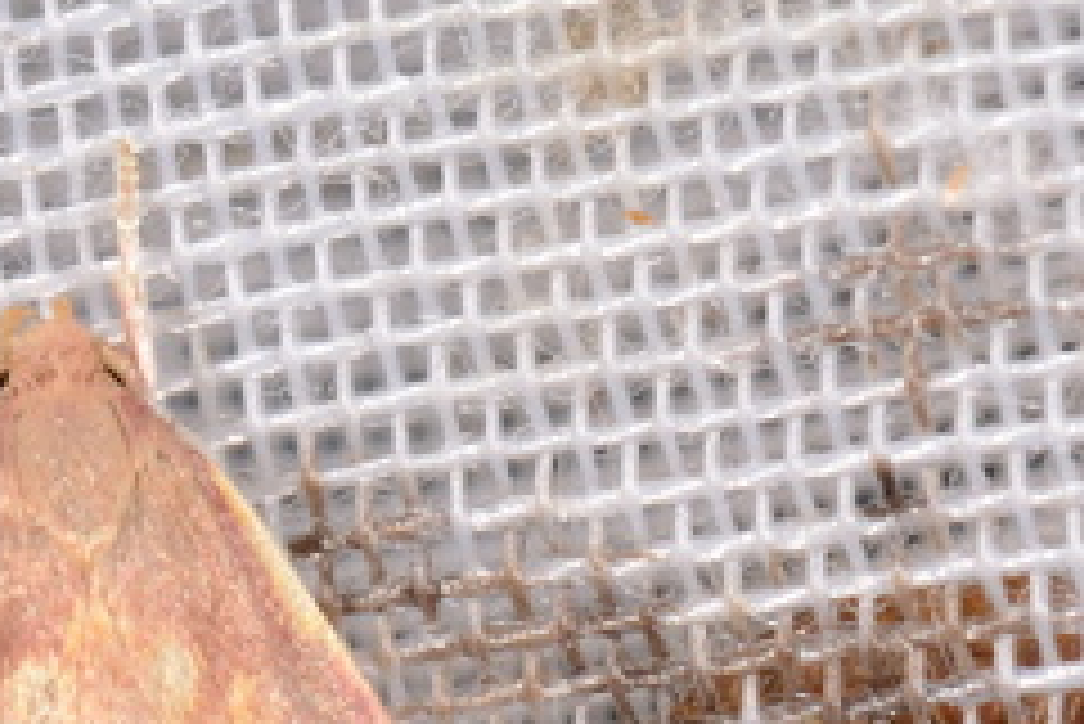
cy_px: 841
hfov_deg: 4.9
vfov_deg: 3.3
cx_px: 238
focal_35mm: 418
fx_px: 12583
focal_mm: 85
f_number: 25
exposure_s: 1/60
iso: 100
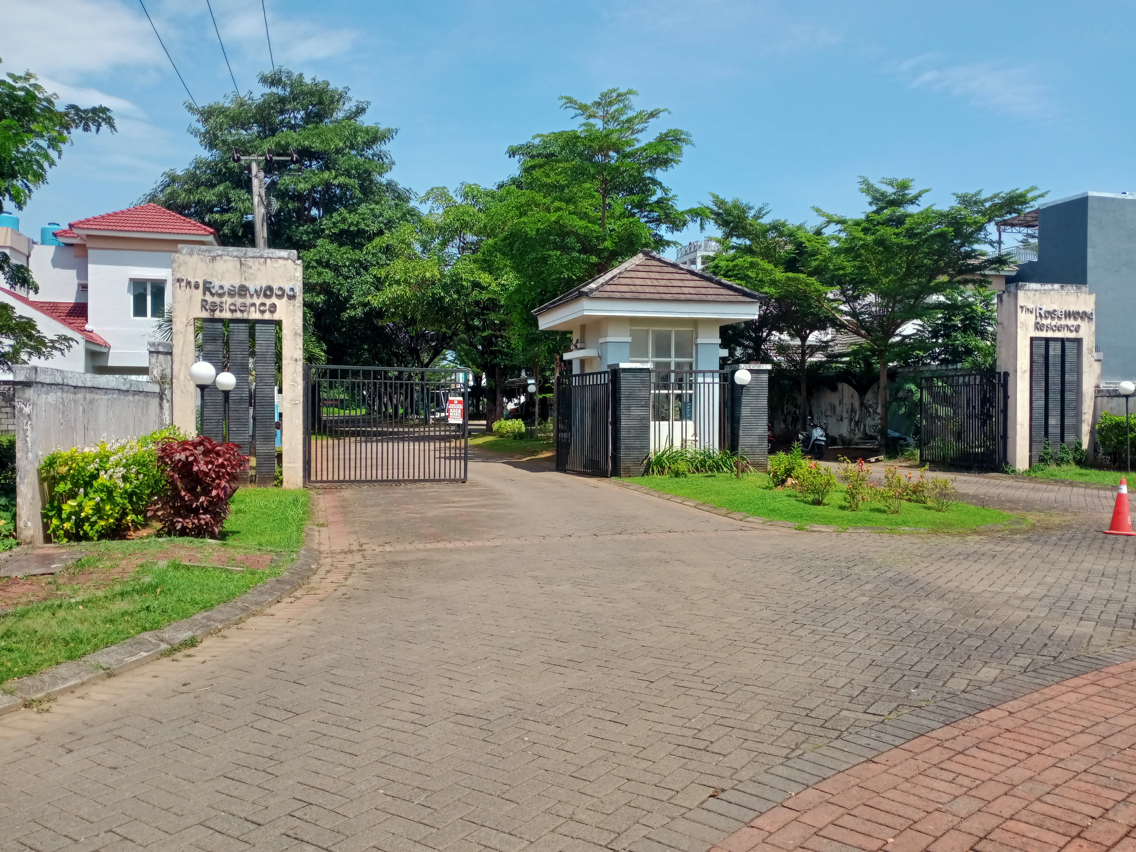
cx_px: 568
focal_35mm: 28
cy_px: 426
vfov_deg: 49.7
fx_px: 919
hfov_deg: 63.4
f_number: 1.8
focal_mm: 4.05
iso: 112
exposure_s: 1/1471
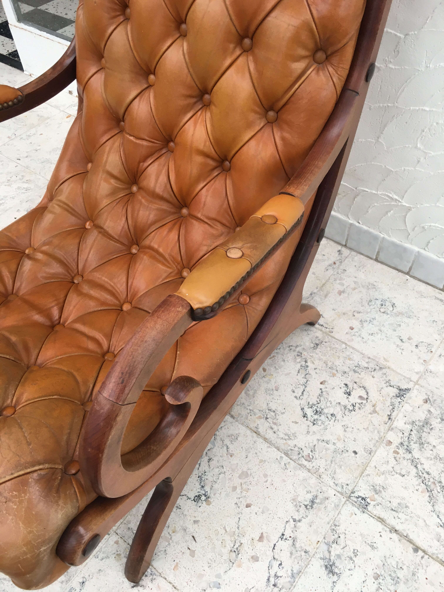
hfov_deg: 48.2
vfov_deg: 61.7
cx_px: 222
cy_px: 296
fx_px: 496
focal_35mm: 29
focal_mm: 4.15
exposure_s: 1/33
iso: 40
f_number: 2.2
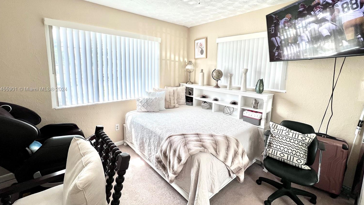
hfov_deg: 103.0
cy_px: 89
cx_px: 183
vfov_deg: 70.2
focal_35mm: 15
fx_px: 145
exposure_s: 1/184
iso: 32
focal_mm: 1.57
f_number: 1.8
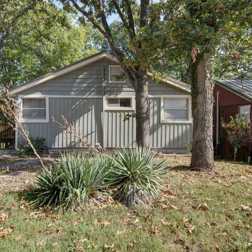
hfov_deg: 62.8
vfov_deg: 62.9
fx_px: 206
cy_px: 128
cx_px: 114
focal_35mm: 25
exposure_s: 1/125
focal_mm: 19
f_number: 6.7
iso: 100
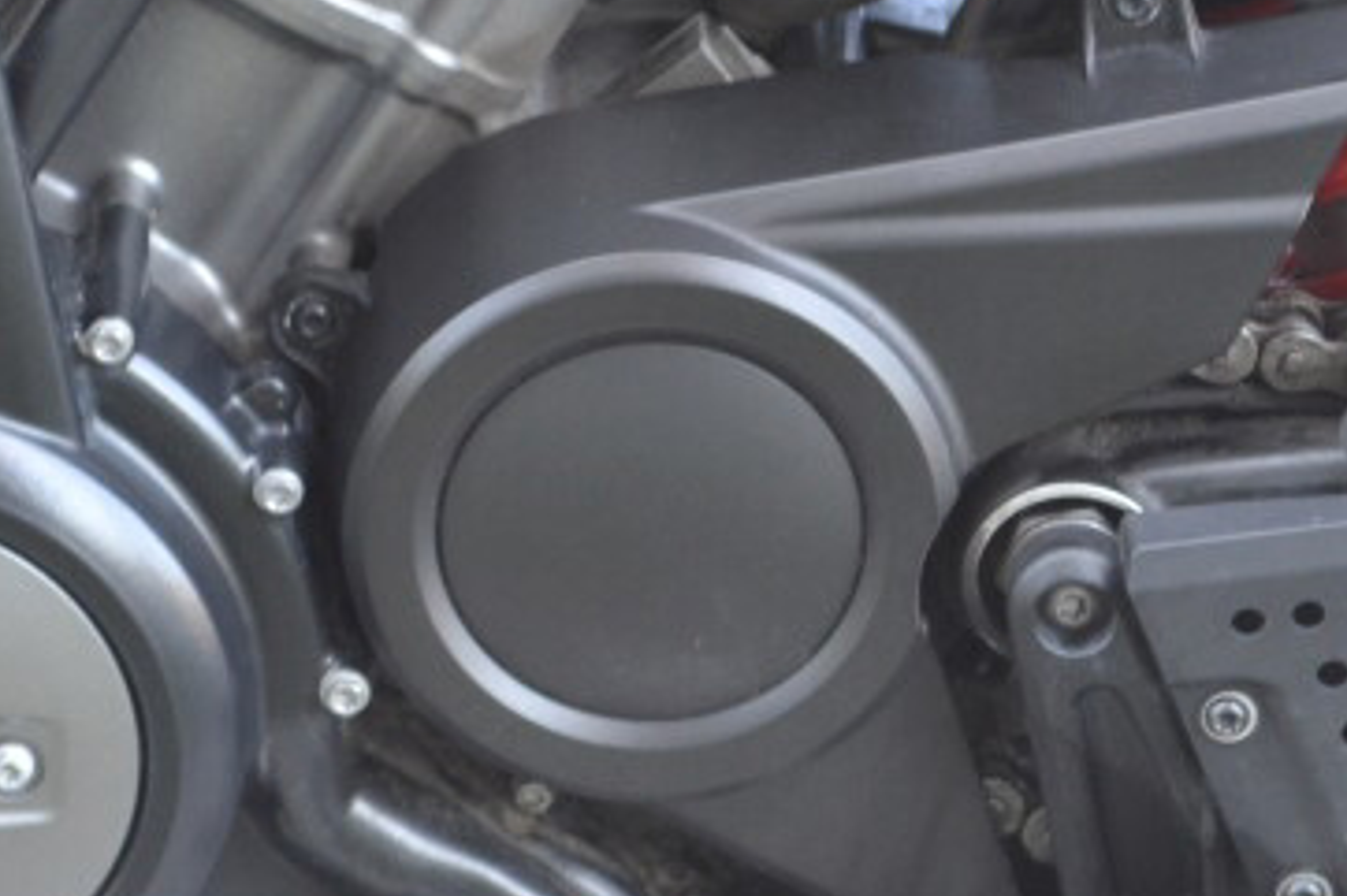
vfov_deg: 5.0
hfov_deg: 7.5
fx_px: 10234
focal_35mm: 274
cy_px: 208
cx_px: -104
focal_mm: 55
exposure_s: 1/40
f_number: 5.6
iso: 400
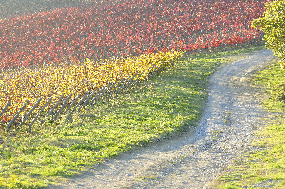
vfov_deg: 13.0
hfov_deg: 19.5
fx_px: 830
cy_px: 94
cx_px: 142
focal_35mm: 105
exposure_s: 1/80
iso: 200
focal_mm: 70
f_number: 8
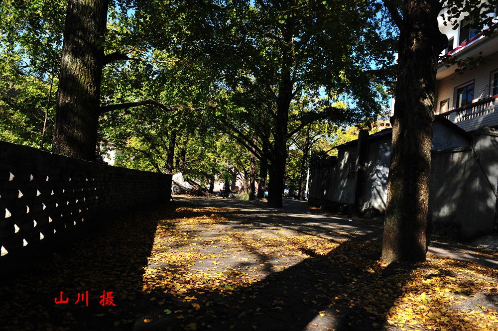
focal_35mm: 28
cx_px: 249
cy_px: 166
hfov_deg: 65.5
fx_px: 387
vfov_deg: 46.3
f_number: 8
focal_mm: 28
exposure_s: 1/200
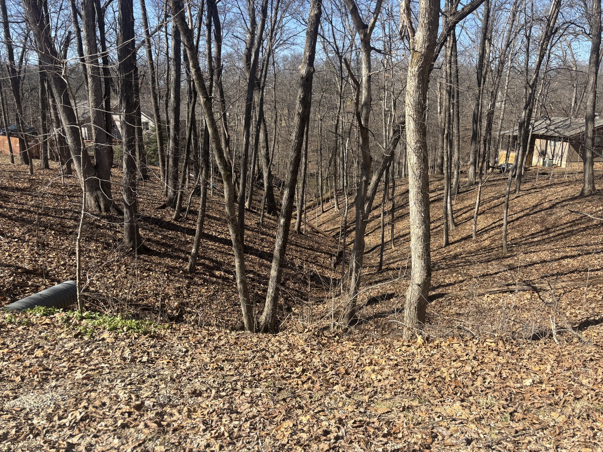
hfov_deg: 67.3
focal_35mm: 26
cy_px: 226
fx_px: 453
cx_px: 302
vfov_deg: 53.1
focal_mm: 5.96
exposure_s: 1/1695
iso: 50
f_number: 1.6
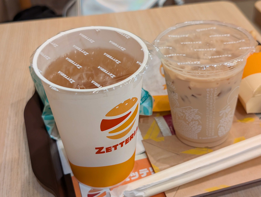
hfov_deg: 38.9
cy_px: 98
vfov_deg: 29.7
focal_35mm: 49
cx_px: 130
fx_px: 370
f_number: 1.68
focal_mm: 6.9
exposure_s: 1/120
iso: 269
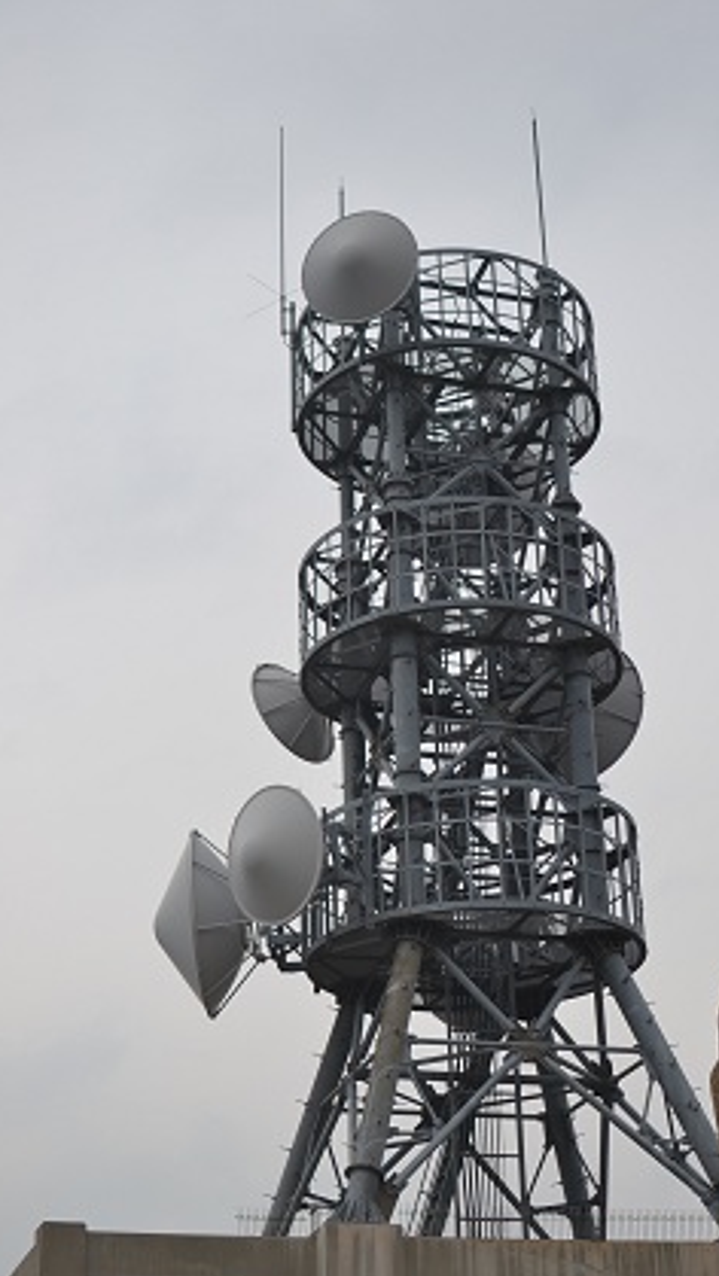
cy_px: 638
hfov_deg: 19.8
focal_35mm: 61
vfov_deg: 34.6
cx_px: 448
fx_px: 2051
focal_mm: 35
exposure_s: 1/2500
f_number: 2.8
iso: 100
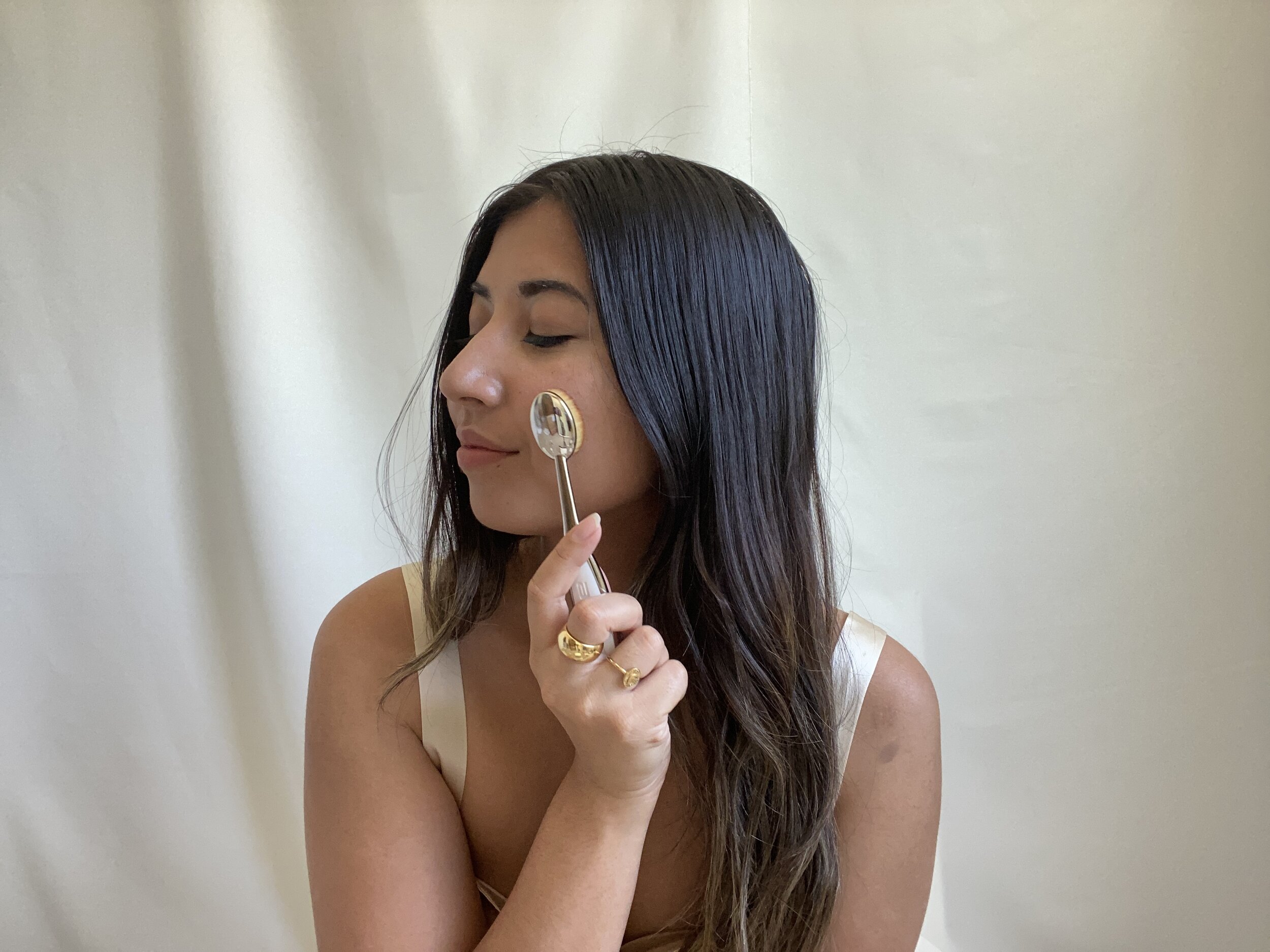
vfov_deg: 58.9
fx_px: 844
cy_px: 476
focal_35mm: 23
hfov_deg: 73.9
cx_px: 635
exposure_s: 1/60
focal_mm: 2.71
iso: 200
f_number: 2.2
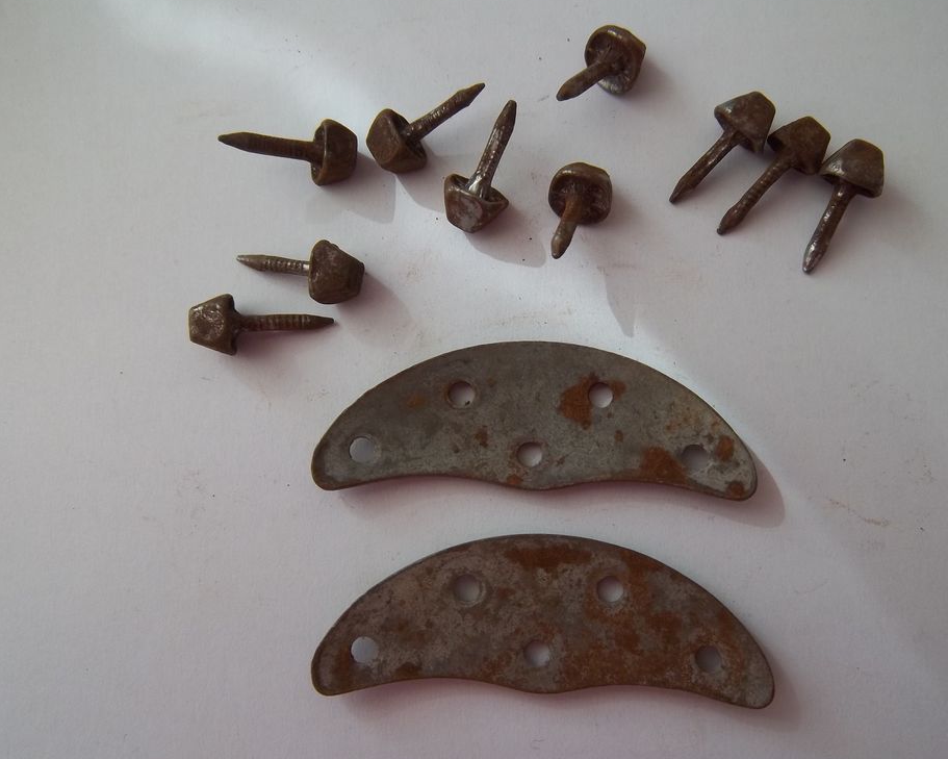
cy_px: 375
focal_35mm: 30
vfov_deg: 48.5
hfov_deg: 58.7
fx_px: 842
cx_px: 519
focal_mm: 5.05
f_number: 3.5
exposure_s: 1/30
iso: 88
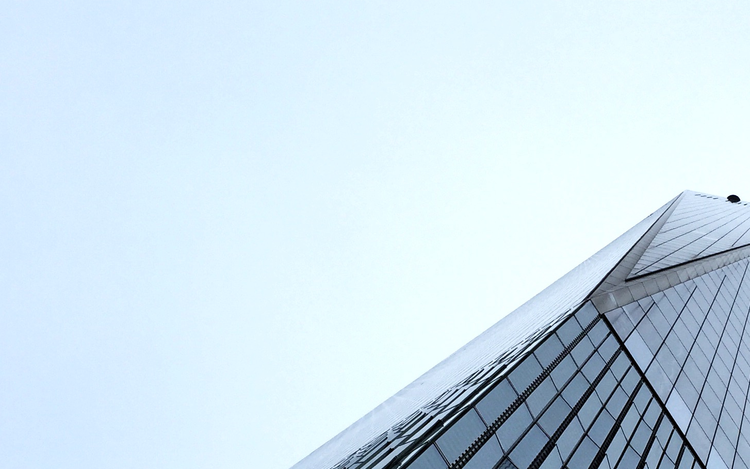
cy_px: 348
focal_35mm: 69
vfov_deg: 18.8
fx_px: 1410
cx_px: 565
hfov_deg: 29.3
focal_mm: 4.15
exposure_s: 1/573
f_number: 2.2
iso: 32
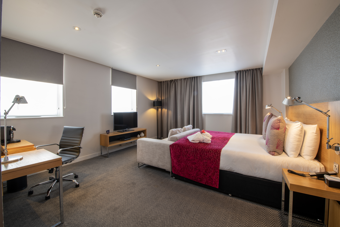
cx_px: 170
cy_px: 114
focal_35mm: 14
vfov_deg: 81.2
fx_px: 132
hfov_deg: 104.3
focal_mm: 14
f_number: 16
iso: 100
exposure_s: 1.6
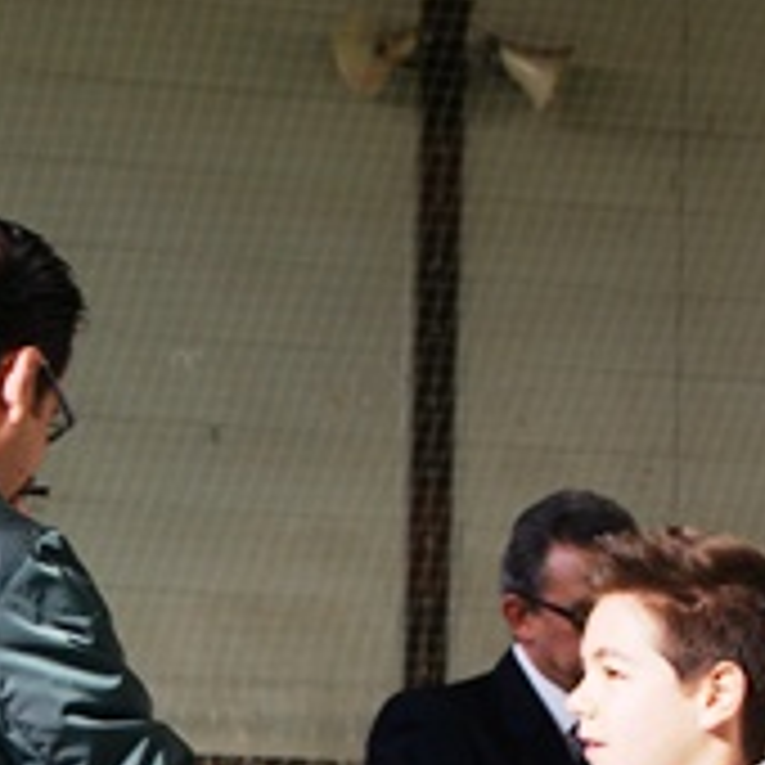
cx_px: 302
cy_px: 968
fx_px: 4216
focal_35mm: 169
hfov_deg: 10.4
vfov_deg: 10.2
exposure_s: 1/60
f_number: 5
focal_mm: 35
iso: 200
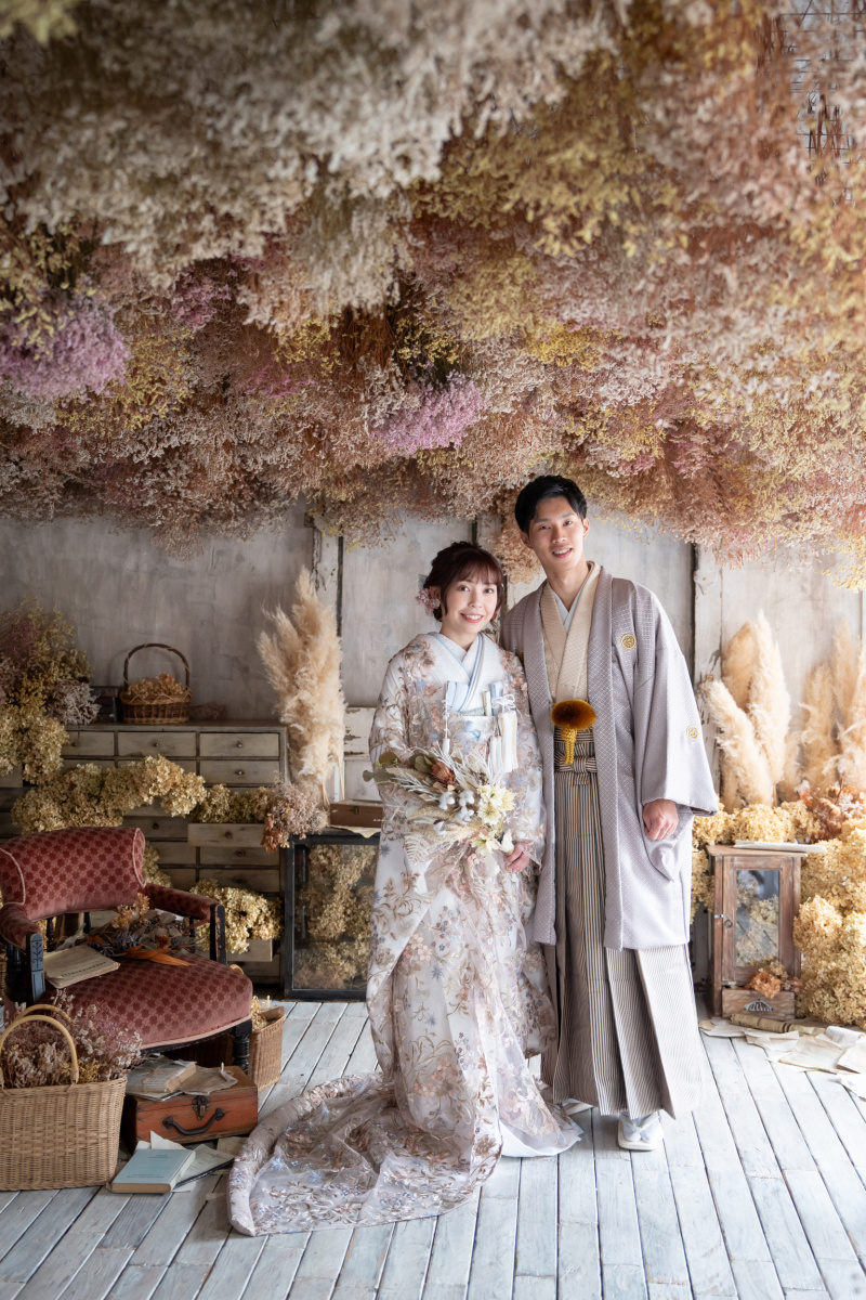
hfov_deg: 33.4
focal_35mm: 40
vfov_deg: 48.5
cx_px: 433
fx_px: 1443
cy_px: 650
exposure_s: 1/100
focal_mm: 40
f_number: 2.8
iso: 1000
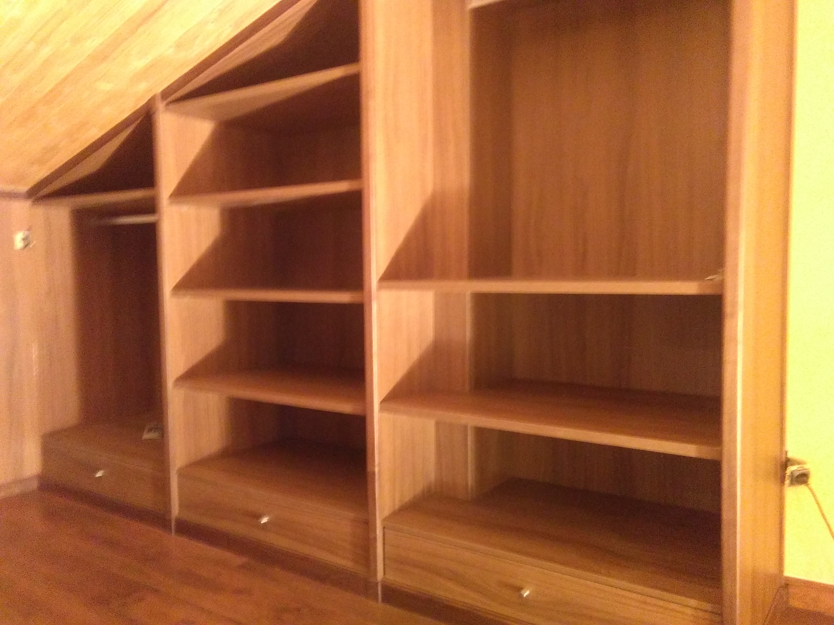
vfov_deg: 49.7
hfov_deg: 63.4
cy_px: 312
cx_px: 417
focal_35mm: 28
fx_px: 675
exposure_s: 1/20
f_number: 2.2
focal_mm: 2.34
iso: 700
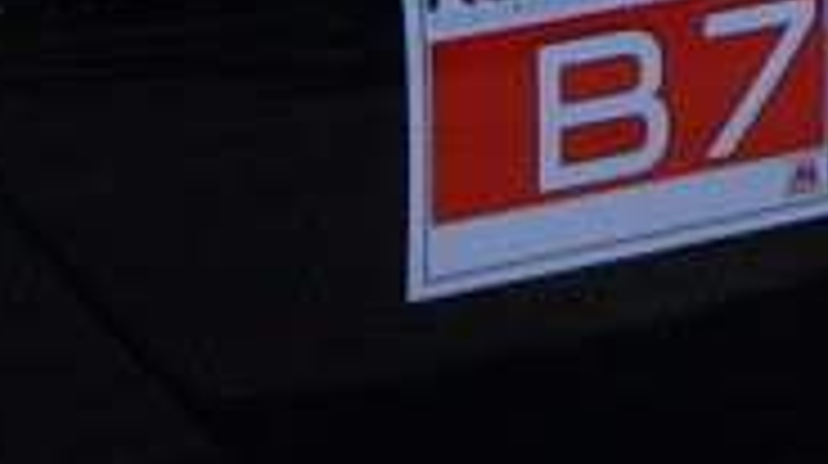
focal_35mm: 231
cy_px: -239
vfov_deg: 5.2
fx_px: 5066
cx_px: 976
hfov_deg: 9.2
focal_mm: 5.8
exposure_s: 1/350
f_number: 5.8
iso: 50
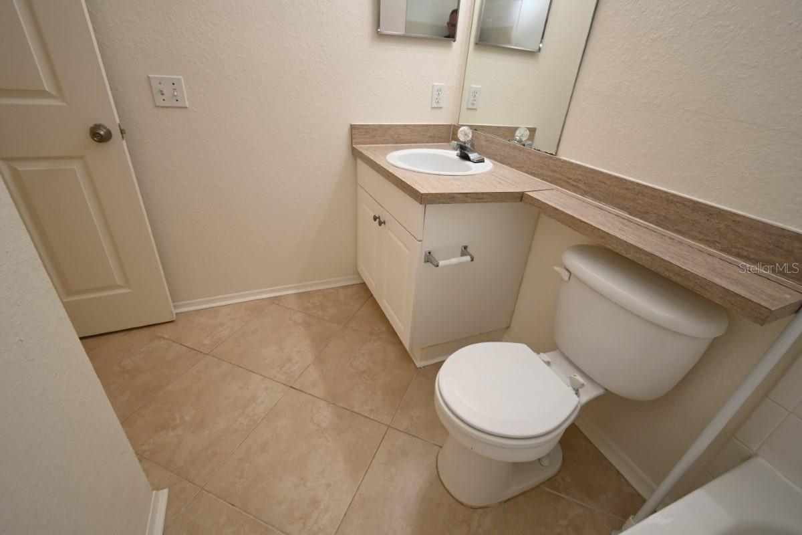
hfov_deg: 100.4
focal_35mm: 15
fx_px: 334
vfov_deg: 77.3
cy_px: 268
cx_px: 401
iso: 560
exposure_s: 1/60
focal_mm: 10
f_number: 4.5
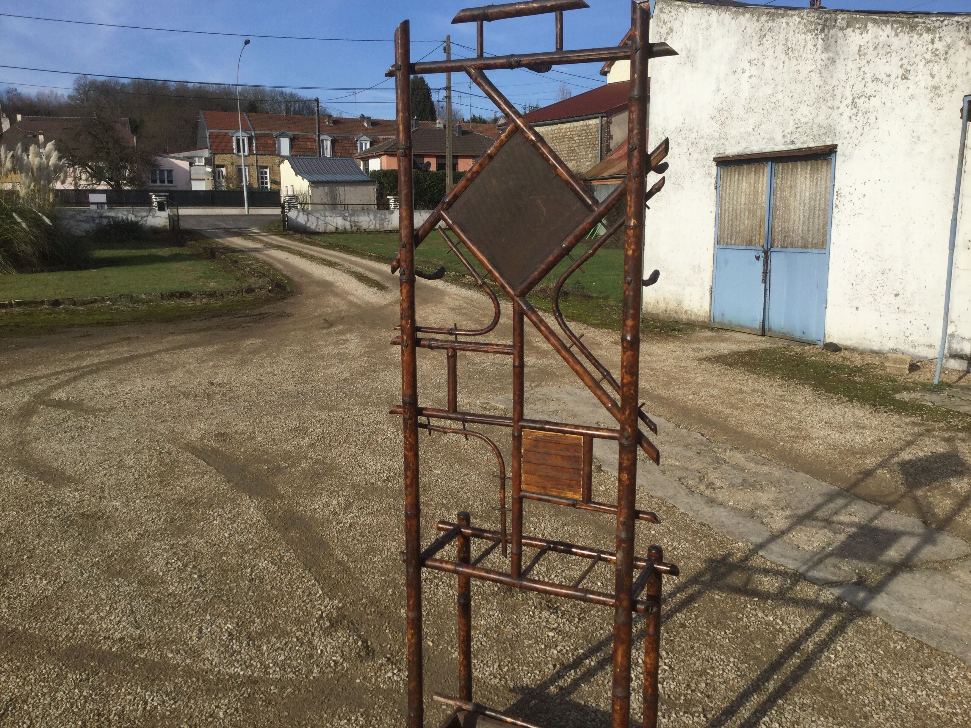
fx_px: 870
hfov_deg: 58.4
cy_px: 364
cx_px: 486
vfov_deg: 45.4
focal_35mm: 31
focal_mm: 3.3
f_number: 2.4
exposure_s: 1/1773
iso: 25
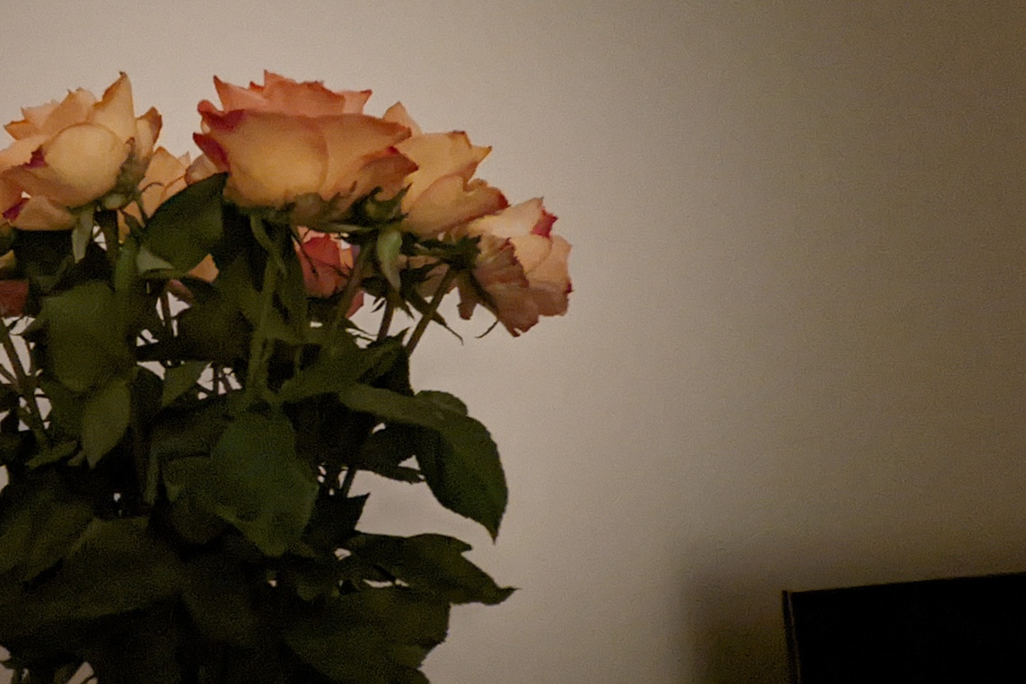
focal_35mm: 28
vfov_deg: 46.4
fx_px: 798
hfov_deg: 60.1
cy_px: 328
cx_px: 202
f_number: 2.2
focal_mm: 2.35
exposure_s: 1/1
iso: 2831
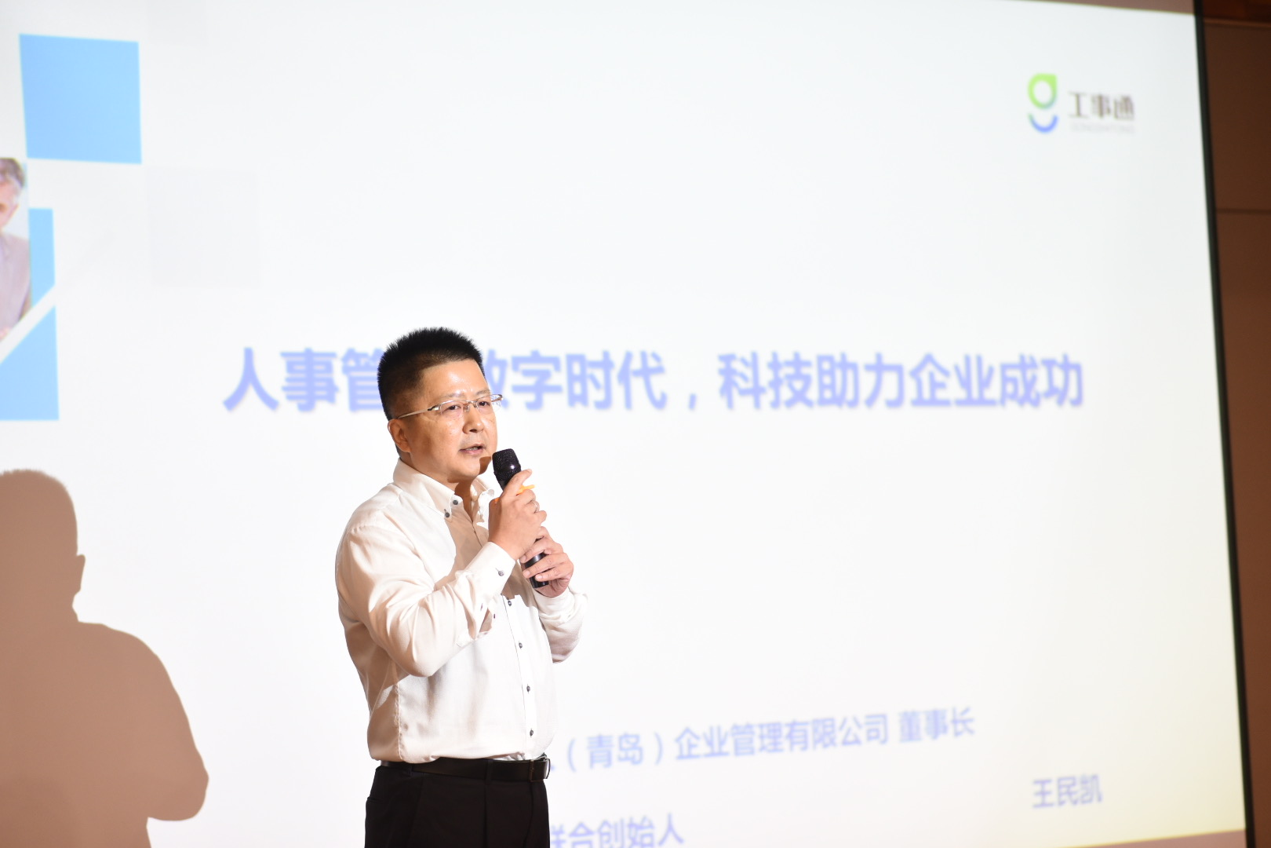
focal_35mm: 85
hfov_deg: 23.9
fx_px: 3001
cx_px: 636
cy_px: 424
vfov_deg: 16.1
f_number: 2.2
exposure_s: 1/200
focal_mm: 85
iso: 1000
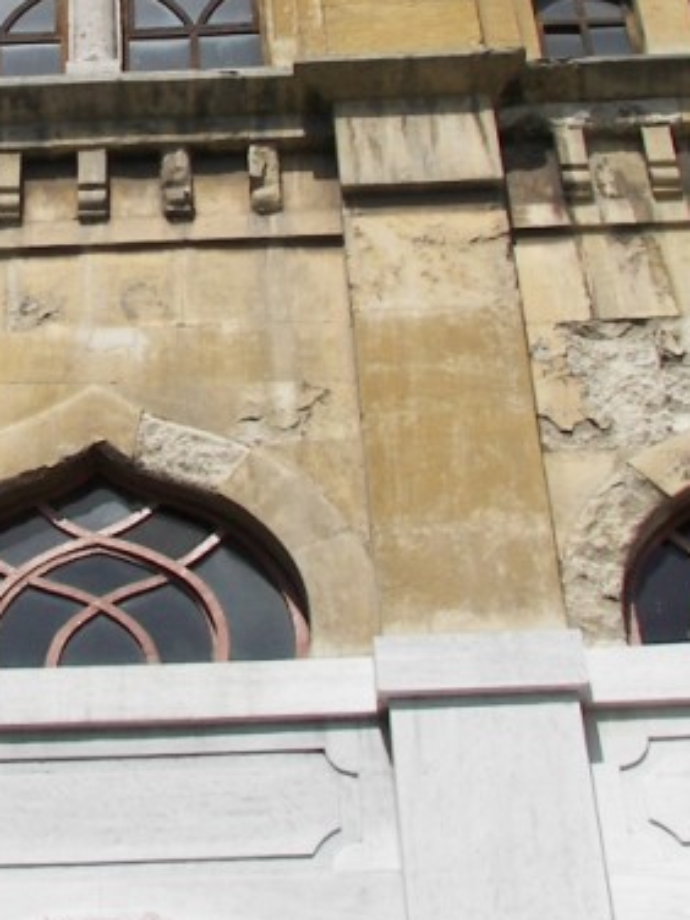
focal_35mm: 98
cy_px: 191
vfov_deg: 19.8
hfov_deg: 14.9
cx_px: 10
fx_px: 2605
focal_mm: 6
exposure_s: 1/1000
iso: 50
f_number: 4
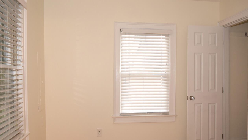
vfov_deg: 33.7
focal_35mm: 35
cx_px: 123
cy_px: 80
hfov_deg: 56.6
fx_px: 230
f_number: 4
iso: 900
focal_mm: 22
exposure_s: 1/60
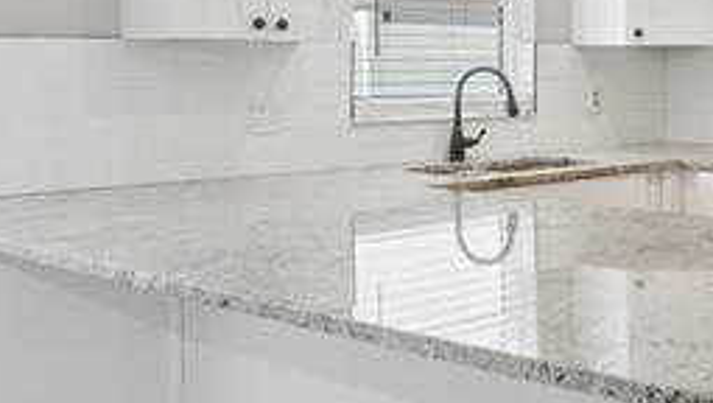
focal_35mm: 63
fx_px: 1192
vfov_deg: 19.0
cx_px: 716
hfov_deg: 30.8
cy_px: 84
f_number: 8
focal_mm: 10
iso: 400
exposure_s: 1/30
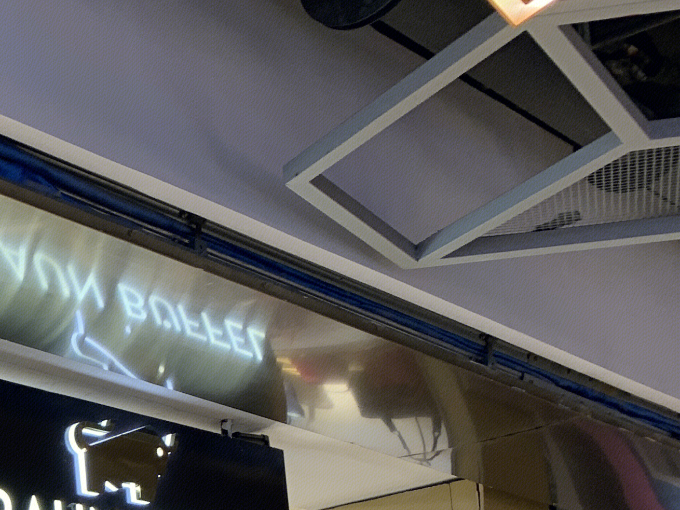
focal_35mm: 80
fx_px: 1572
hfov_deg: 21.4
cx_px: -269
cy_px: 672
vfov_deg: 17.3
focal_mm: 4.25
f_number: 1.8
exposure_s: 1/50
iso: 50
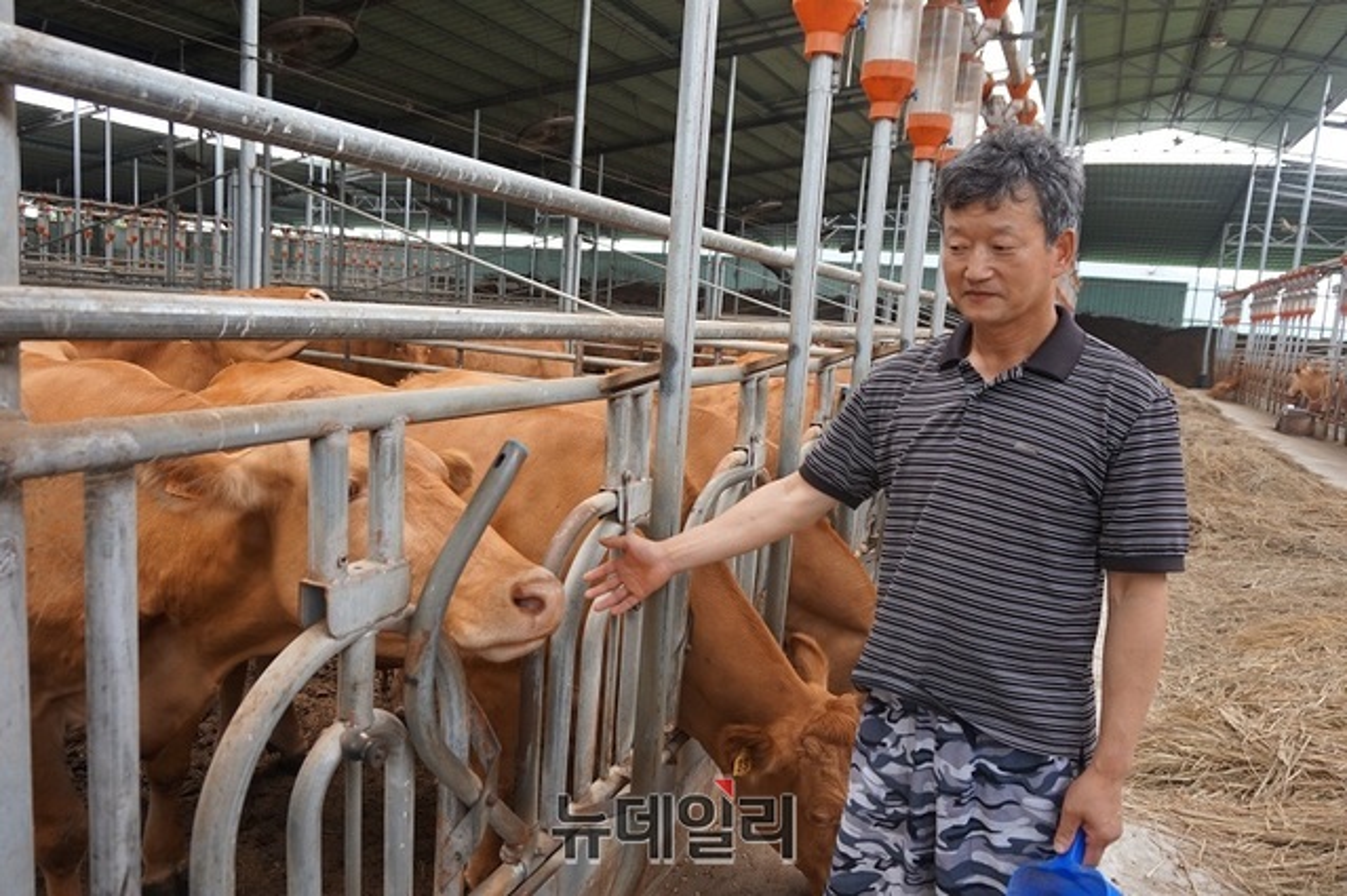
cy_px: 448
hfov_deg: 70.5
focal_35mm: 26
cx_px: 674
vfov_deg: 50.3
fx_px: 953
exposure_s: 1/160
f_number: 4
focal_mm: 17
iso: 250
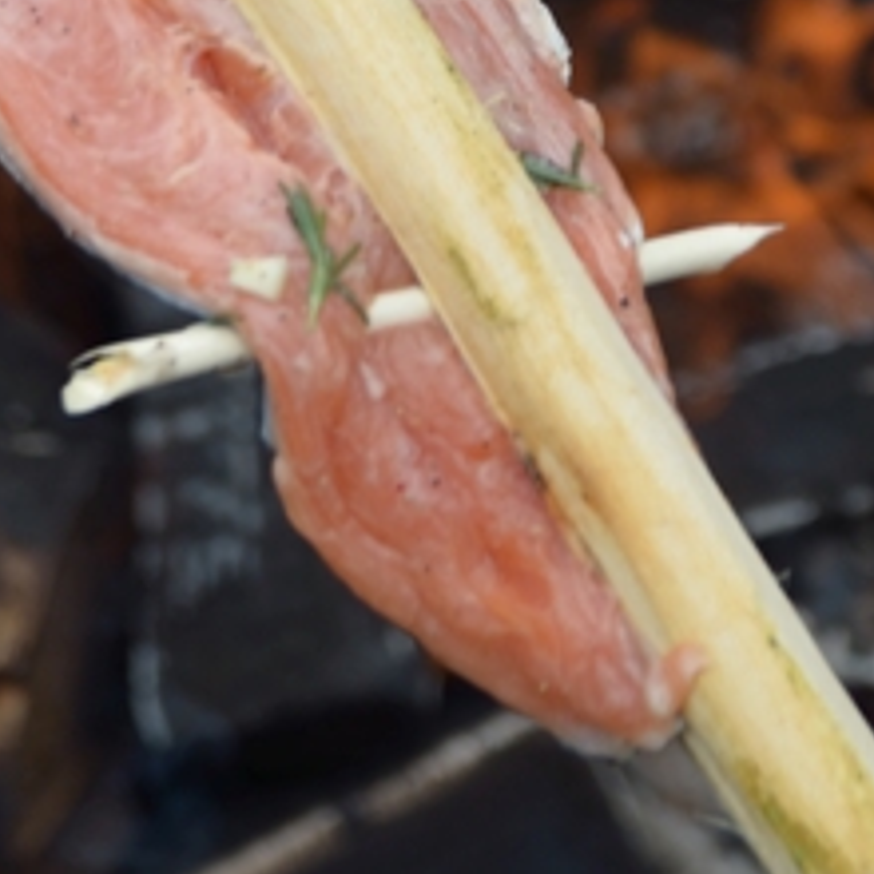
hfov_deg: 7.6
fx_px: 6599
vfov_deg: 7.4
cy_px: -636
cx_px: 338
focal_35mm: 231
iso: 100
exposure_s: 1/1250
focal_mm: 50
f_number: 2.8
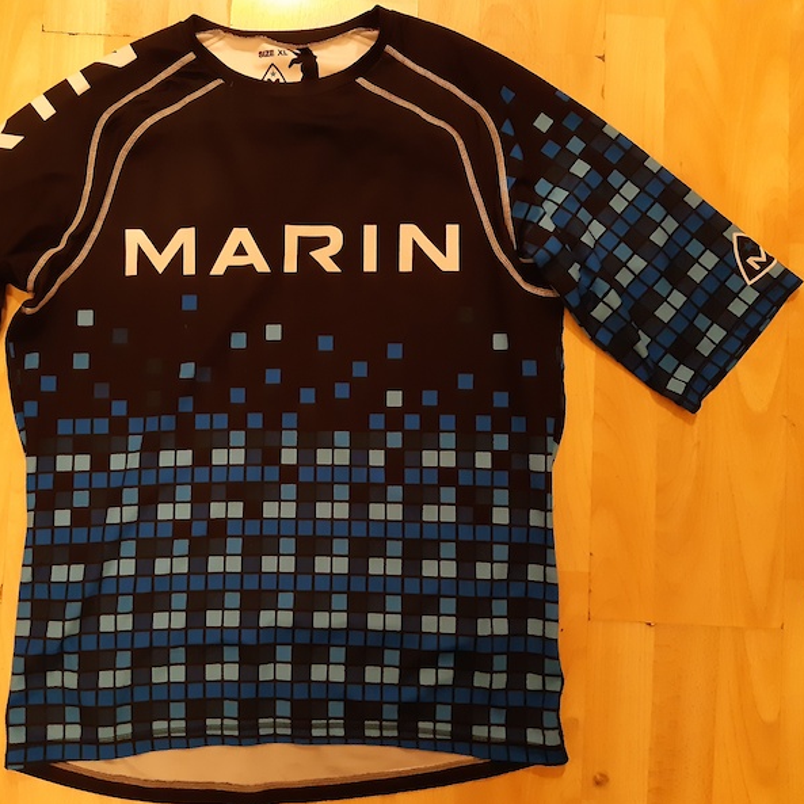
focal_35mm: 31
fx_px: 815
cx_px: 268
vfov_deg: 52.5
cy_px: 404
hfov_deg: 51.6
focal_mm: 3.92
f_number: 1.7
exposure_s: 1/17
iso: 640
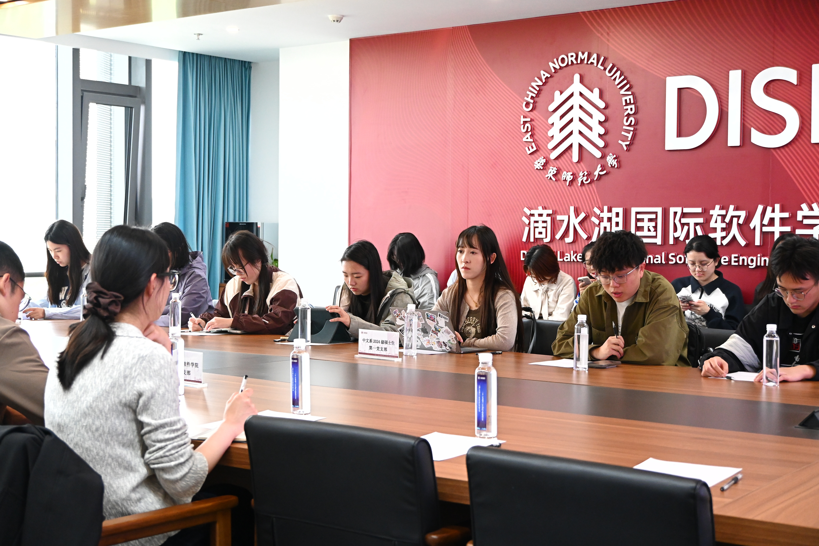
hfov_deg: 38.9
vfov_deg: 26.5
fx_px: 1160
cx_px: 410
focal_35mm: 51
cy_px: 273
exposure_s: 1/125
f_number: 4.2
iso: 2000
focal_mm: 34
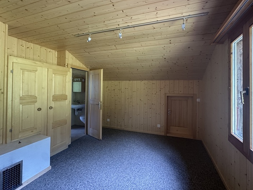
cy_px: 88
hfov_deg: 94.2
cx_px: 138
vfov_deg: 78.0
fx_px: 117
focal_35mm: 16
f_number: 2.2
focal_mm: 2.22
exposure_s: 1/60
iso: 320
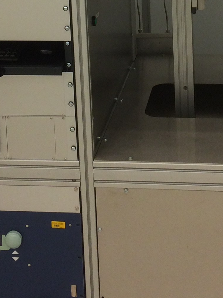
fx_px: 808
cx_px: 143
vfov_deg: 19.6
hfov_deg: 15.7
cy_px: -60
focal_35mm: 94
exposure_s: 1/100
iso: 64
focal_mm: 4.15
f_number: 2.2
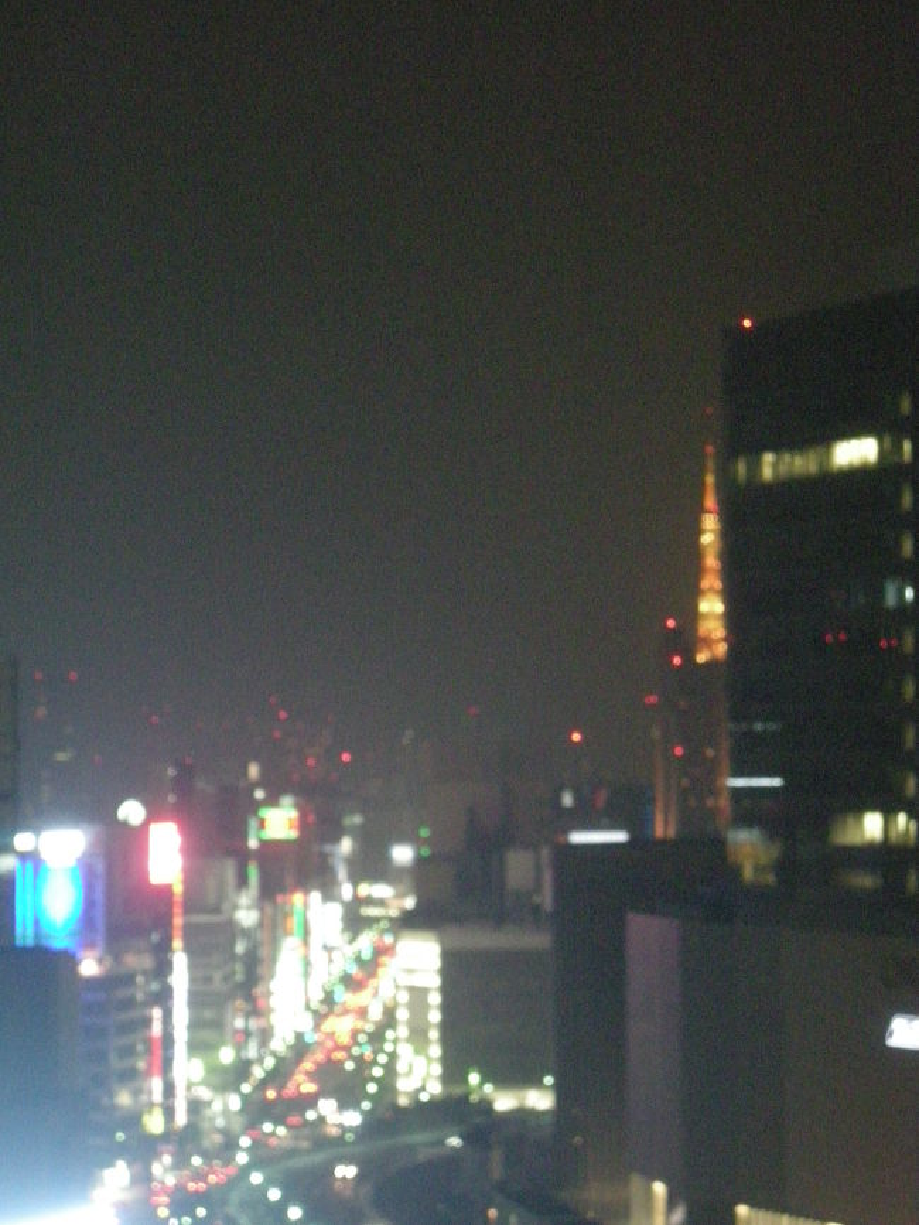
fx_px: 3715
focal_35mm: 105
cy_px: 612
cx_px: 460
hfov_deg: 14.1
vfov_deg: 18.7
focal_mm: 17.1
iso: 800
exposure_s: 1/6
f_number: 4.7
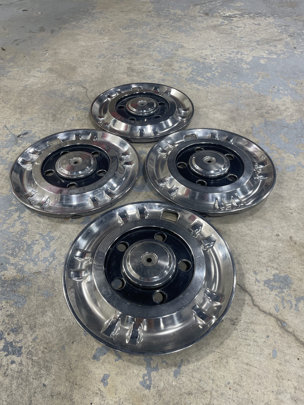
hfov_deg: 53.1
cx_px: 152
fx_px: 304
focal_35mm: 26
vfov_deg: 67.3
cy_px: 202
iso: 80
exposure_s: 1/60
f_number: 1.6
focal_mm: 4.2
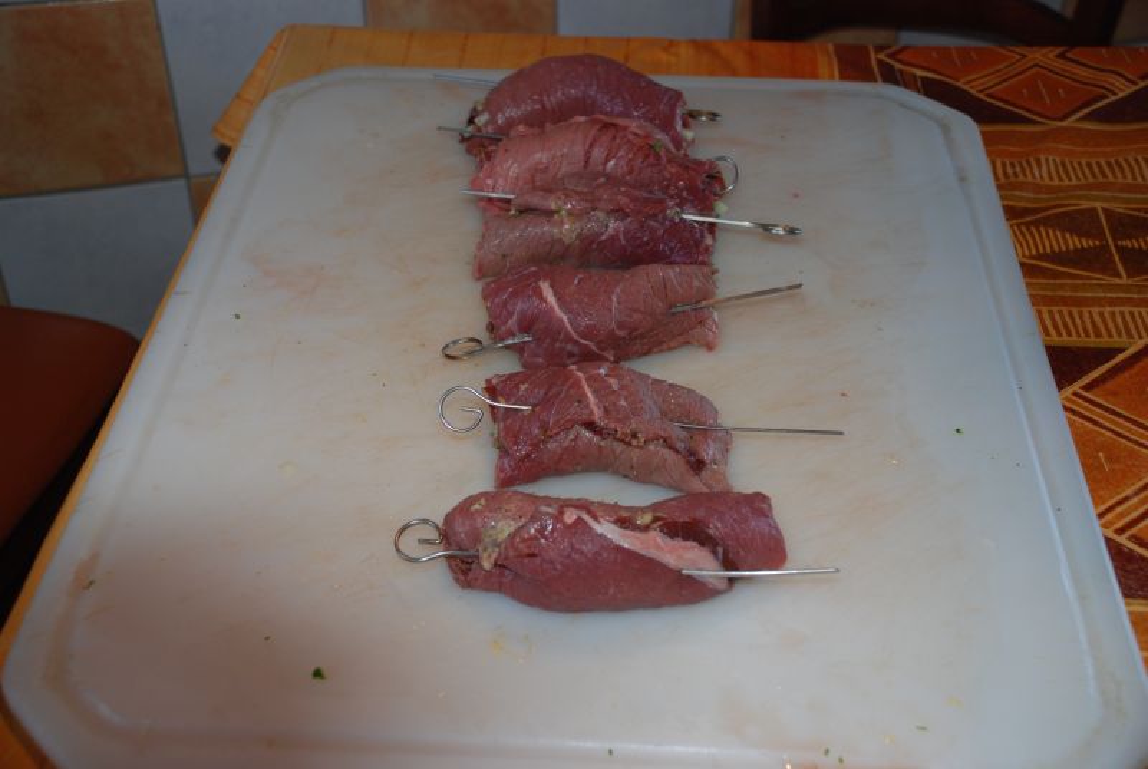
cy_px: 384
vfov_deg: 28.2
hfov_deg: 41.1
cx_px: 574
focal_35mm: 48
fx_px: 1533
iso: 400
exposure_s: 1/60
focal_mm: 32
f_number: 4.2
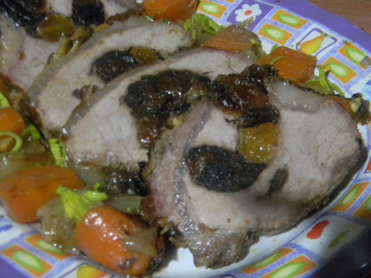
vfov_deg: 26.1
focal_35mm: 56
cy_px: 139
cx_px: 186
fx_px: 600
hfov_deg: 34.3
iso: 400
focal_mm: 10.1
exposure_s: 1/7.9
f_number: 4.1
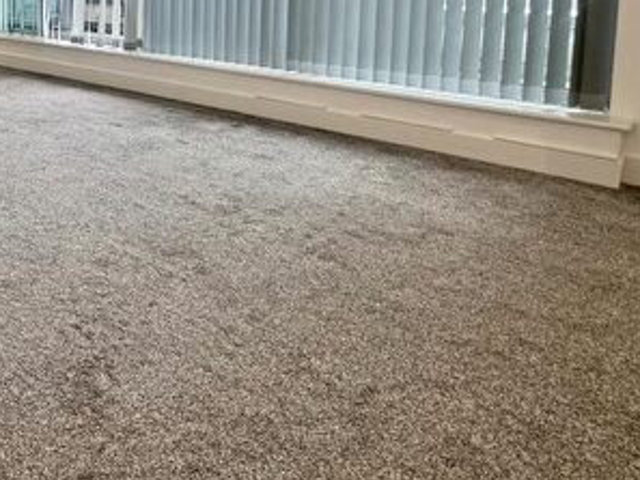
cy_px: 27
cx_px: 88
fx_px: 610
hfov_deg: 50.3
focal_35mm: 33
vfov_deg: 39.1
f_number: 2.2
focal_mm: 2.22
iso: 250
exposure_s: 1/50
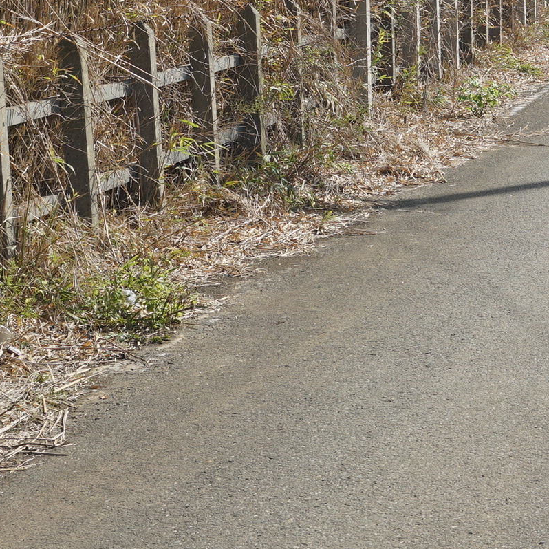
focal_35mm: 123
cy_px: -125
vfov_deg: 13.7
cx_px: 658
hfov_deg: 13.8
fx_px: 2207
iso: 100
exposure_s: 1/250
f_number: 8
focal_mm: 29
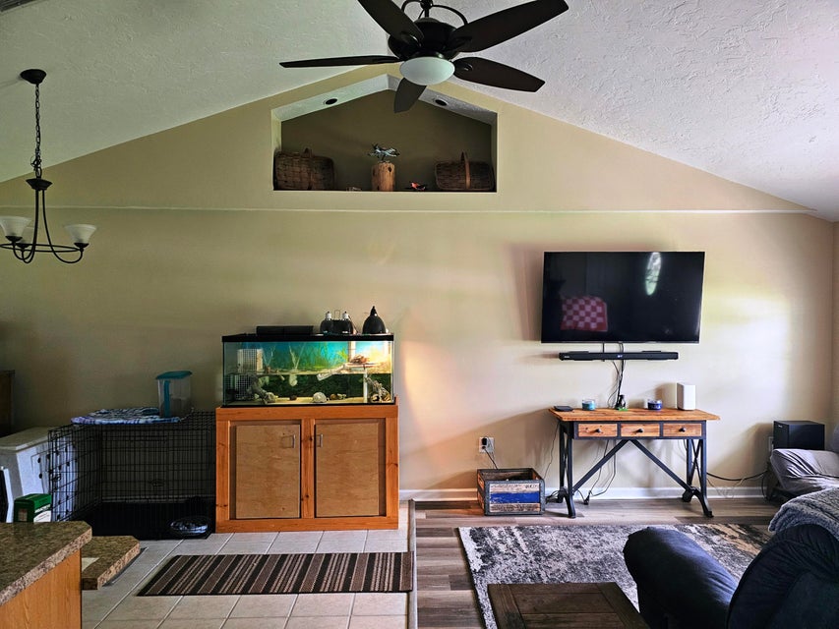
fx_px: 558
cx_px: 420
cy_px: 314
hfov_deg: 73.9
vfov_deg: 58.9
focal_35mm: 23
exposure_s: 1/120
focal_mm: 6.3
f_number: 1.7
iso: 640
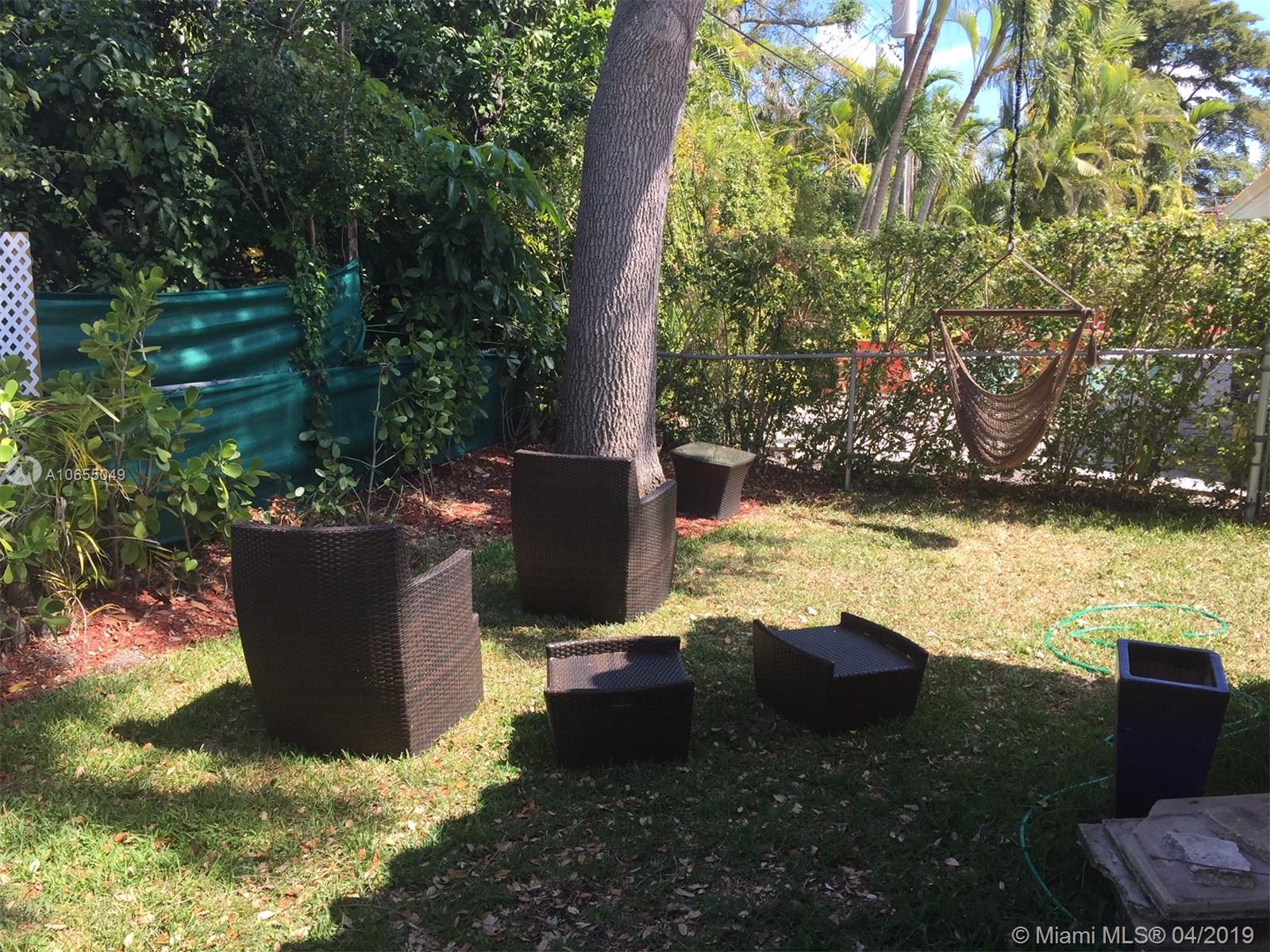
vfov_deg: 48.2
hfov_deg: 61.7
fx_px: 1064
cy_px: 476
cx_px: 635
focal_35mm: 29
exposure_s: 1/557
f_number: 2.2
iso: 32
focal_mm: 4.15
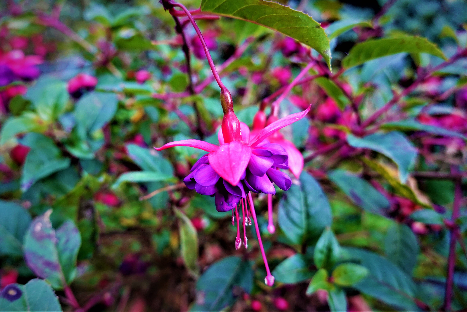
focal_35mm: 24
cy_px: 156
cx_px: 234
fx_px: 311
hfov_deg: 73.7
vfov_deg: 53.1
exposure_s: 1/50
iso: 200
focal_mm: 9
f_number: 2.8
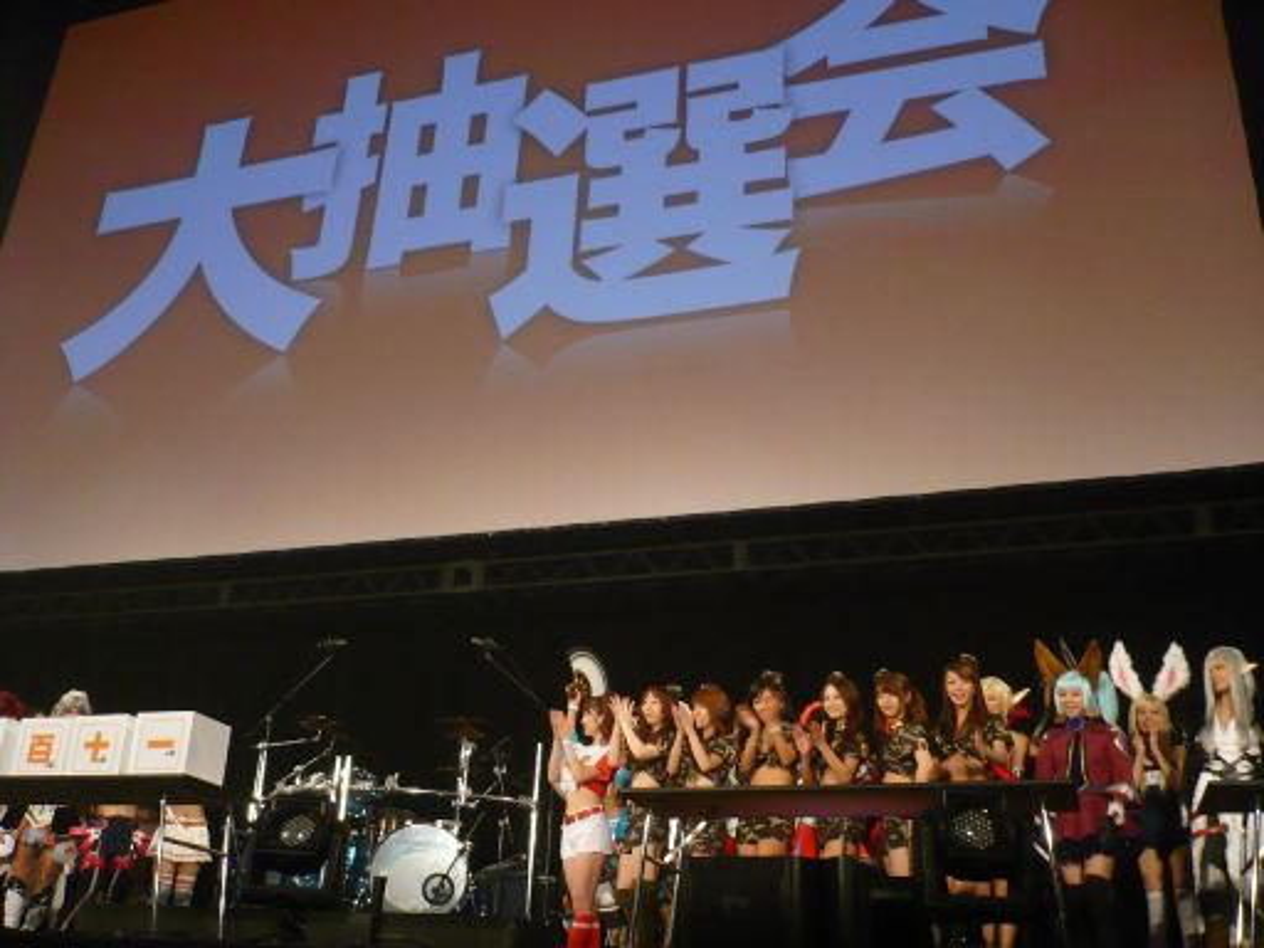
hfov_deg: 52.6
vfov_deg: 40.7
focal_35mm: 35
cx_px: 632
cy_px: 474
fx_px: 1278
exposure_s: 1/50
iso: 200
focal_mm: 5.8
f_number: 2.8
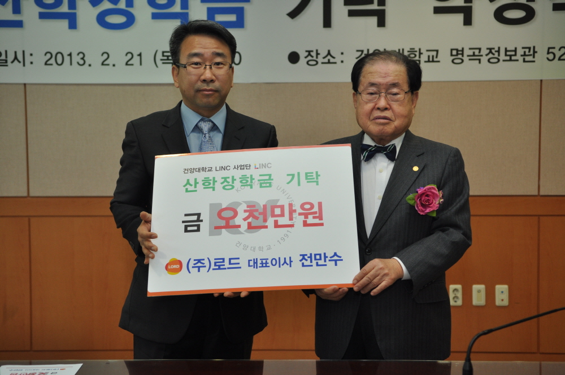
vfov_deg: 28.0
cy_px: 188
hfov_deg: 41.2
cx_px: 282
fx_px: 752
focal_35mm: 48
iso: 400
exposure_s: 1/200
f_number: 3.5
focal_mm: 32
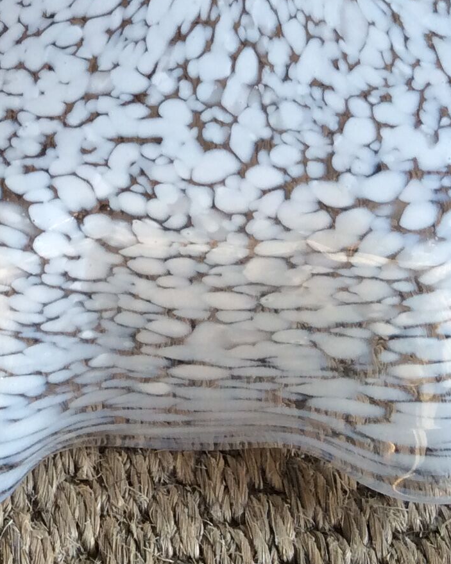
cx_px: 29
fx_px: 1535
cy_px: 39
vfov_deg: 20.3
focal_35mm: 92
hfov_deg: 16.5
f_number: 2.4
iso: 40
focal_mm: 3.3
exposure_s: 1/50
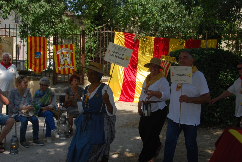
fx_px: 323
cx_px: 121
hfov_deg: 41.0
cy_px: 81
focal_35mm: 48
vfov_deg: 28.2
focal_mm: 32
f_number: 16
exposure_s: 1/200
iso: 400
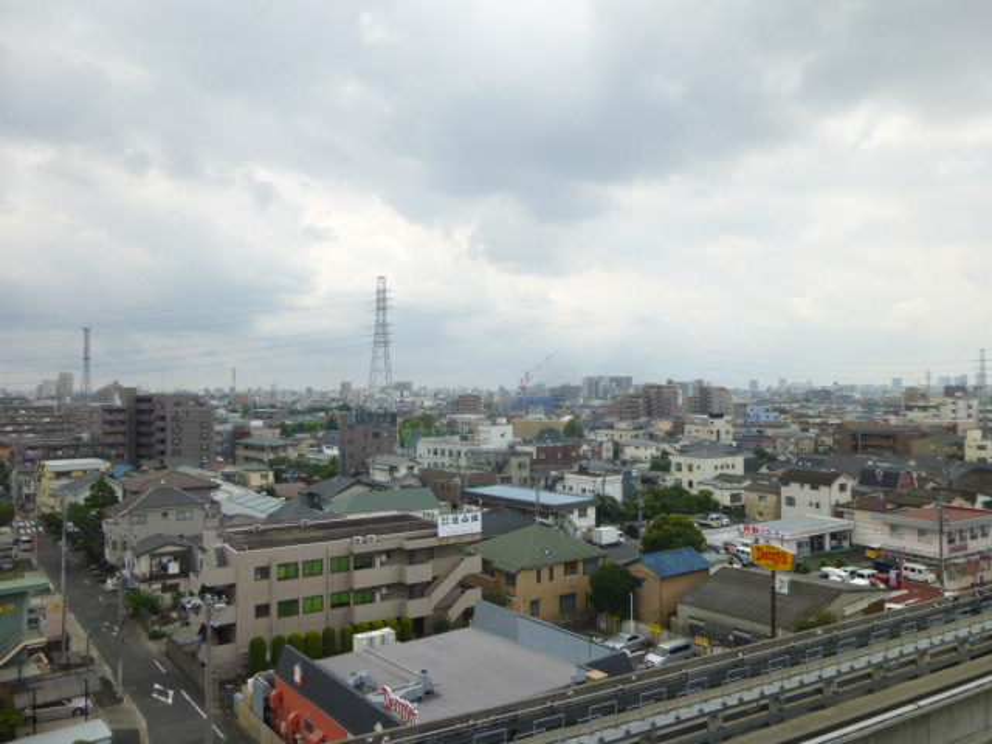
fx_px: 716
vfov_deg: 54.9
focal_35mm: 25
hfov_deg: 69.4
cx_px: 496
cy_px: 372
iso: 100
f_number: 3.1
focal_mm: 4.5
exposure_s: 1/1300
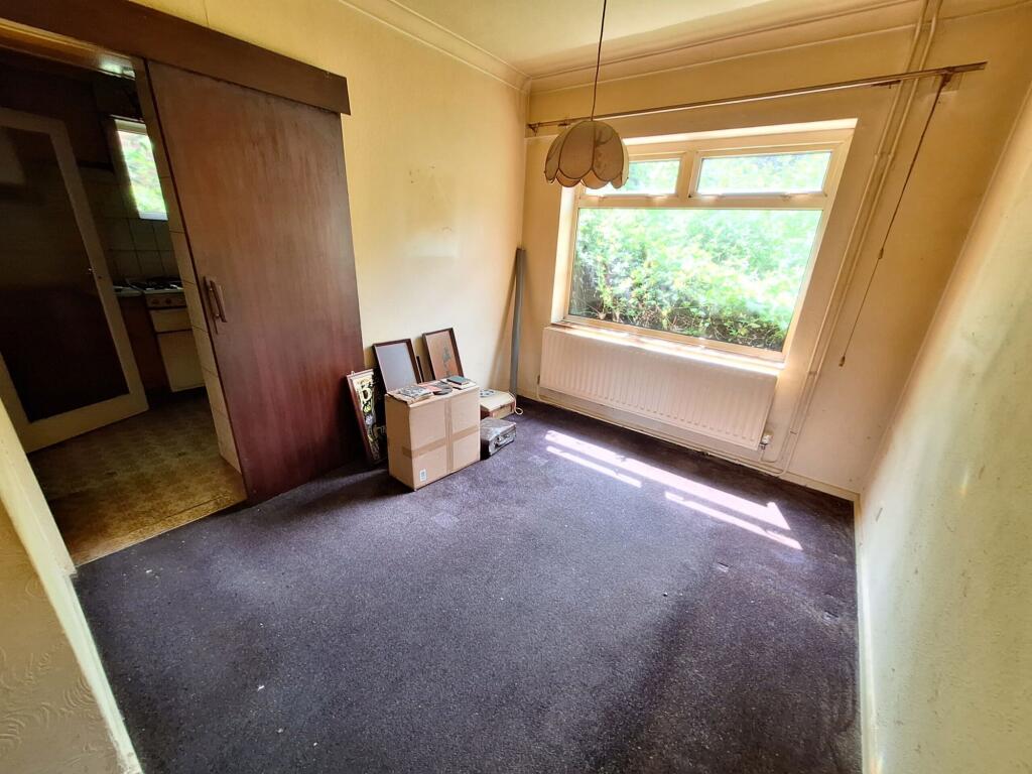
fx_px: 388
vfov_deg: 89.9
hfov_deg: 106.2
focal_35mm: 13
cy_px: 387
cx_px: 516
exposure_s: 1/50
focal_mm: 1.74
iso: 160
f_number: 2.2
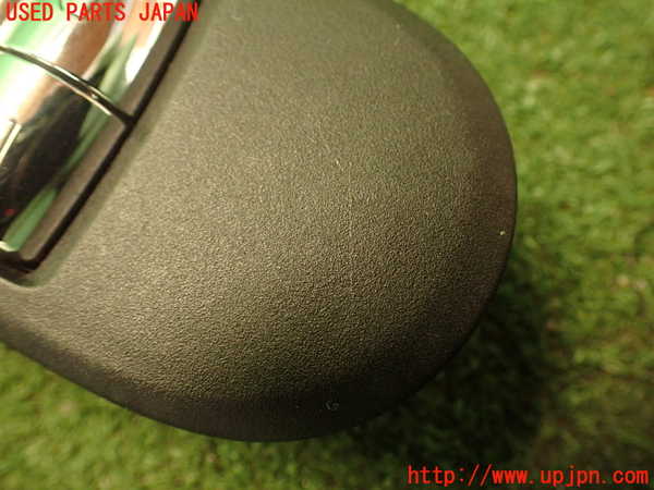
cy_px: 245
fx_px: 605
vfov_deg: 44.2
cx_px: 327
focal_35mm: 32
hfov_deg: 56.8
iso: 800
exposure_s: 1/30
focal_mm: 5.79
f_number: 2.4
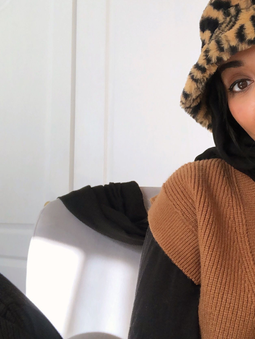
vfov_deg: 32.7
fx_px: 579
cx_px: 216
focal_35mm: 59
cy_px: 182
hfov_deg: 24.3
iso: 20
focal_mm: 2.87
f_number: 2.2
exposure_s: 1/120
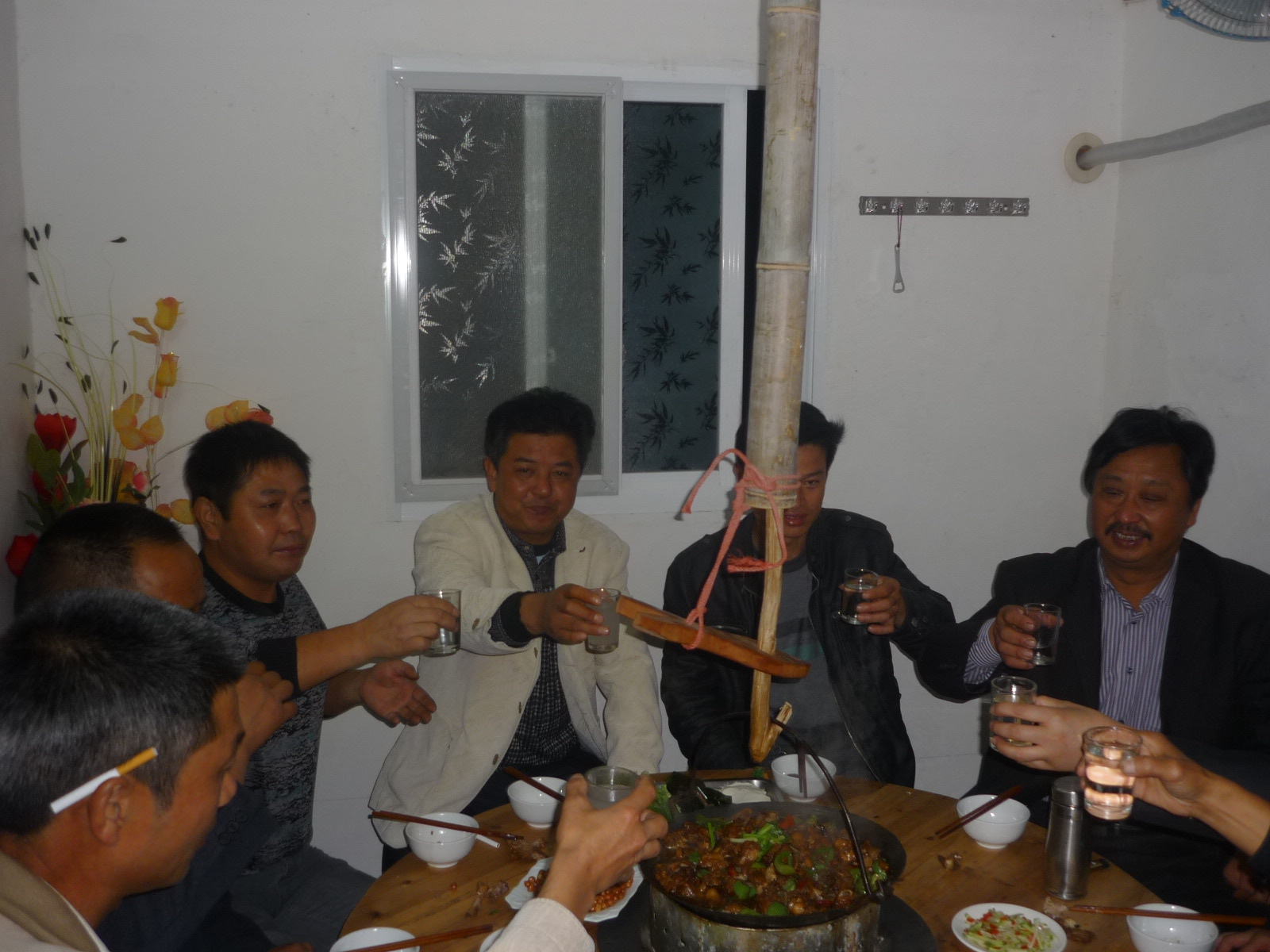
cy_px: 476
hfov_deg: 55.4
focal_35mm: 33
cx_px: 635
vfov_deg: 42.9
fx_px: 1211
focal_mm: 5.5
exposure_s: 1/30
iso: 100
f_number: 2.8
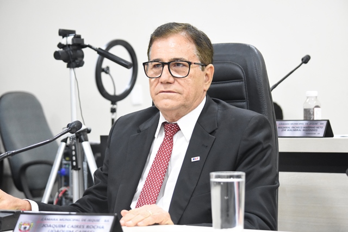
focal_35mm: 105
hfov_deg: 19.5
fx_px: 1015
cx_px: 174
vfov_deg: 13.0
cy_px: 116
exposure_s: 1/50
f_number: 5
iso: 4000
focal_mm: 70
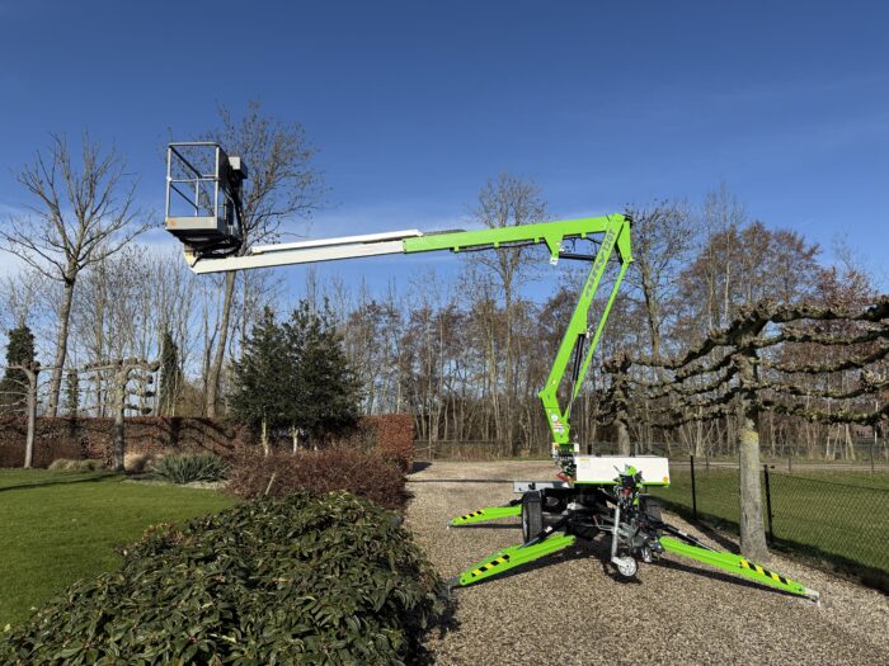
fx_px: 616
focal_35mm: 24
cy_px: 333
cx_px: 444
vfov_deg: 56.8
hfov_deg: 71.6
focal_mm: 6.76
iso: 100
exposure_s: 1/7353
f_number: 1.78
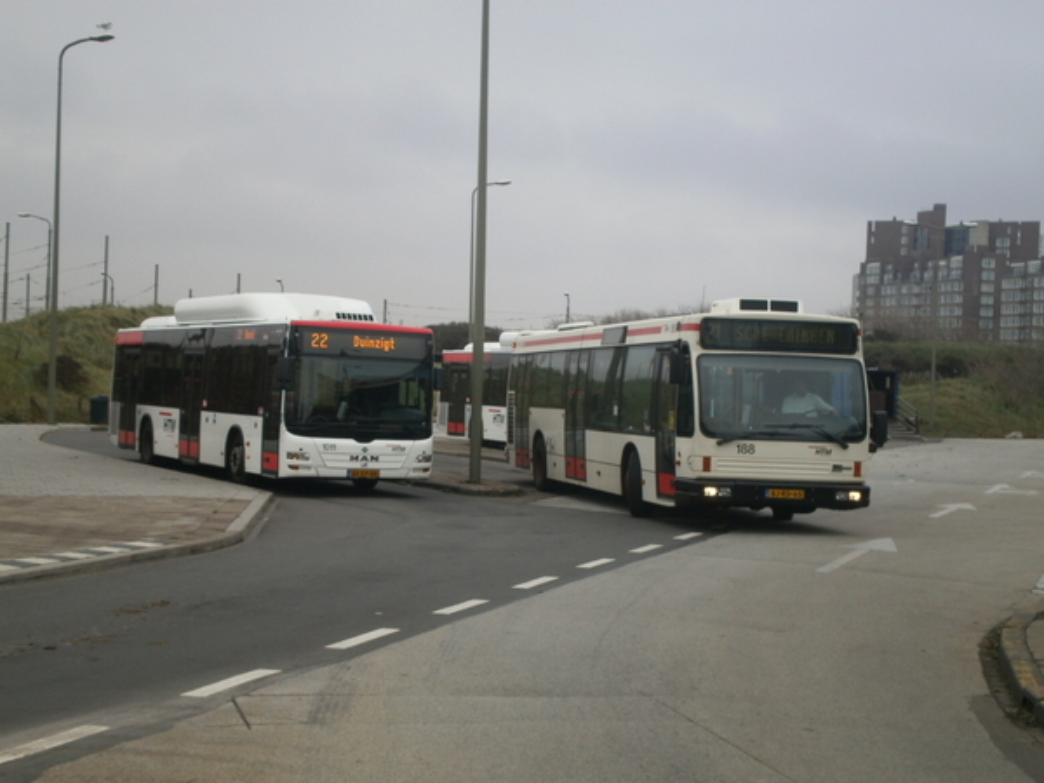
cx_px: 522
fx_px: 1779
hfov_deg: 32.7
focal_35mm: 59
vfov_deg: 24.8
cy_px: 392
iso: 100
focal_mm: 10.3
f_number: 5.9
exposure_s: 1/125
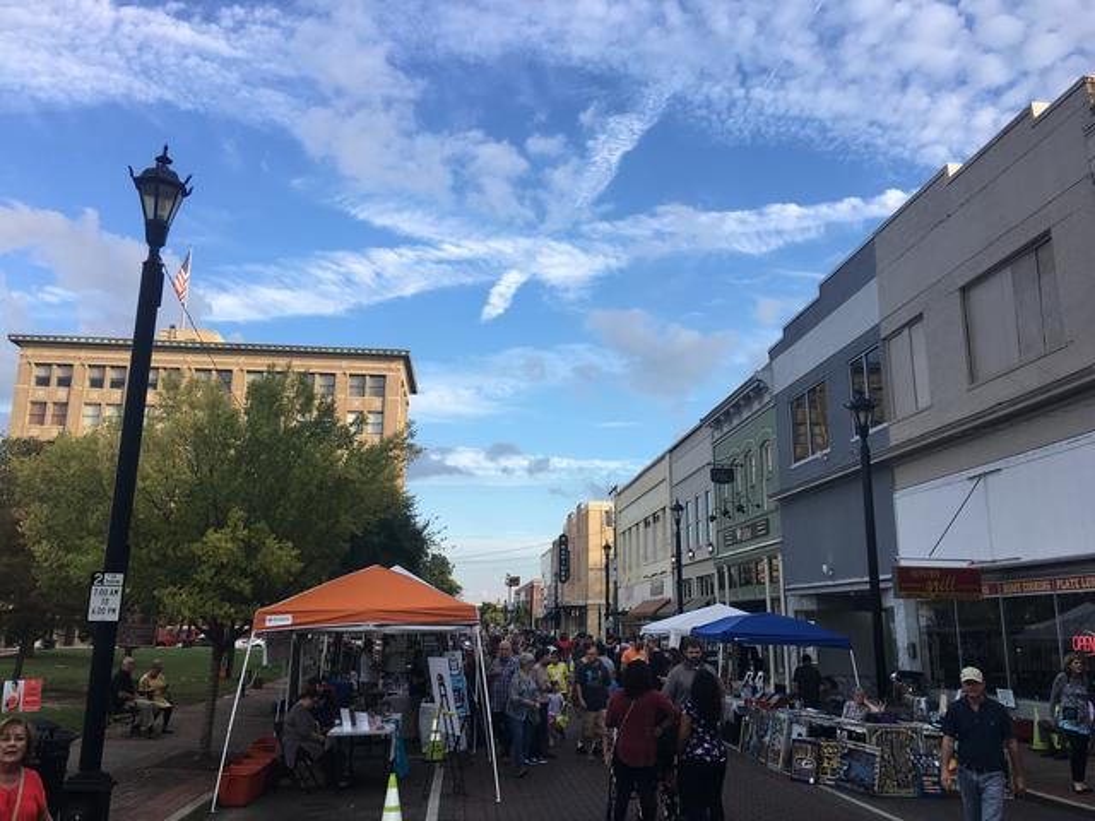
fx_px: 917
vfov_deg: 48.2
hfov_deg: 61.7
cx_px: 548
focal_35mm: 29
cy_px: 410
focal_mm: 4.15
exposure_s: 1/439
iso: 25
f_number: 2.2
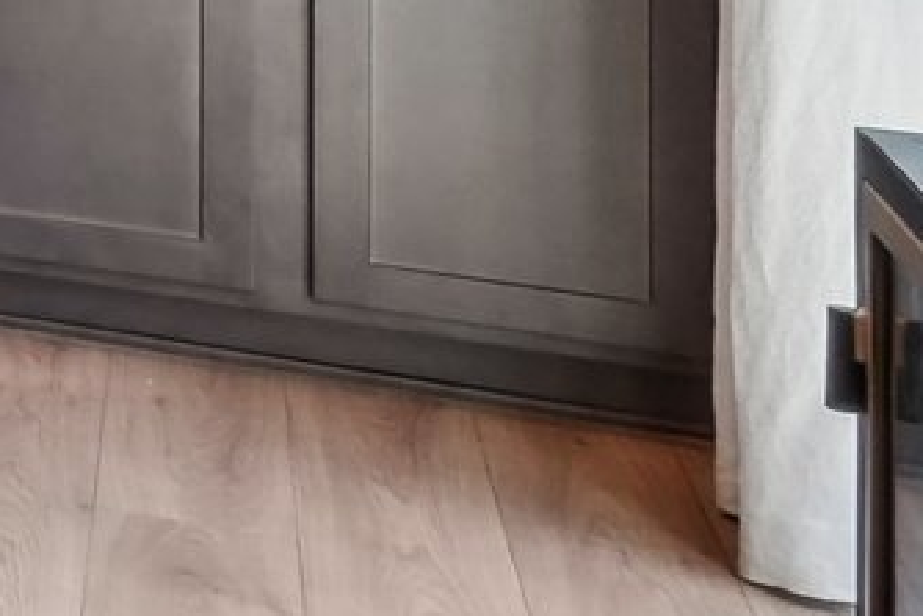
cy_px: -523
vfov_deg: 12.6
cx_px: -1816
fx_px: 2514
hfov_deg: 11.6
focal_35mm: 98
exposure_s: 1/90
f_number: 16
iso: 3200
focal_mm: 16
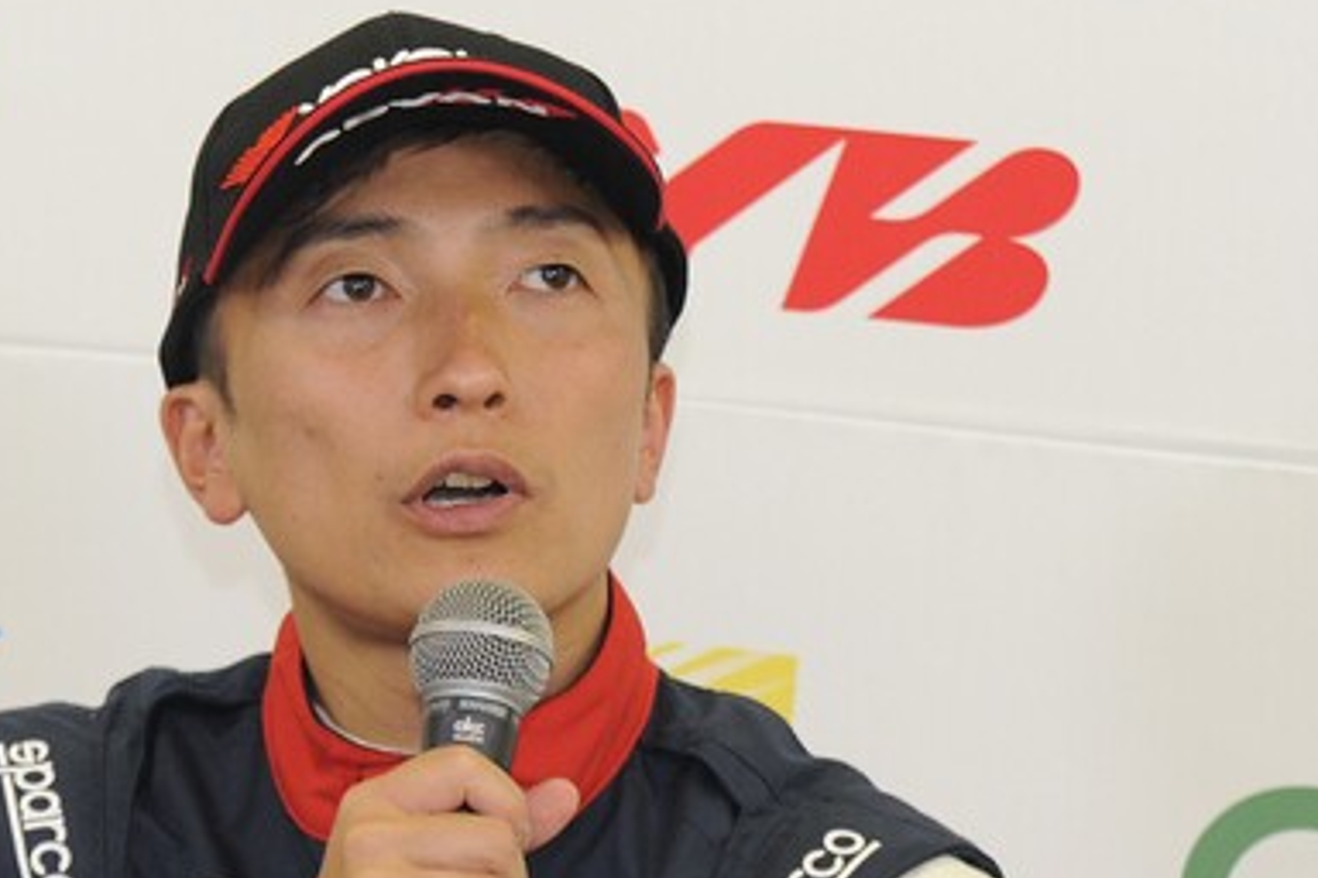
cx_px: 649
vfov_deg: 3.7
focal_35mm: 375
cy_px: 669
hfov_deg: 5.5
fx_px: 13728
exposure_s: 1/60
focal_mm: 200
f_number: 8
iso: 1600
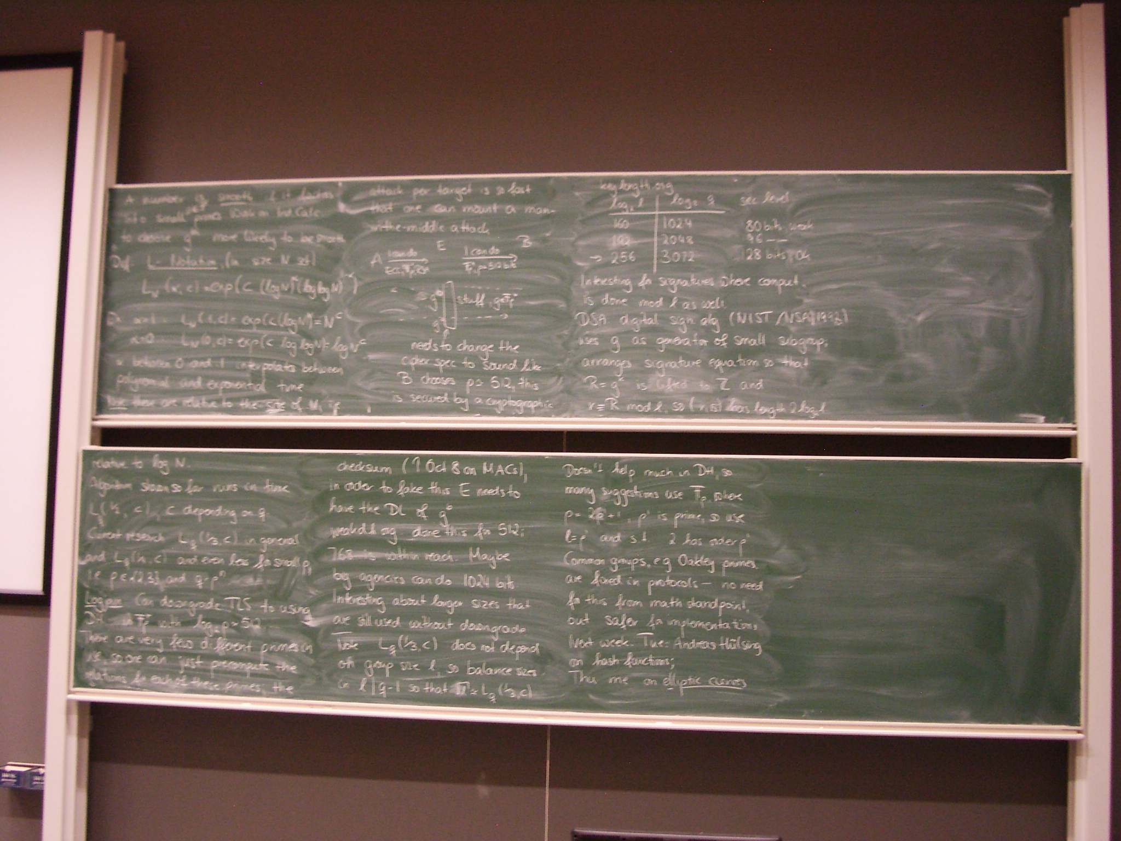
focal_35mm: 41
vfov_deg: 35.1
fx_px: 1328
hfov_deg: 45.8
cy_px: 420
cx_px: 560
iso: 200
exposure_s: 1/10
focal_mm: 6.8
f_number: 2.8
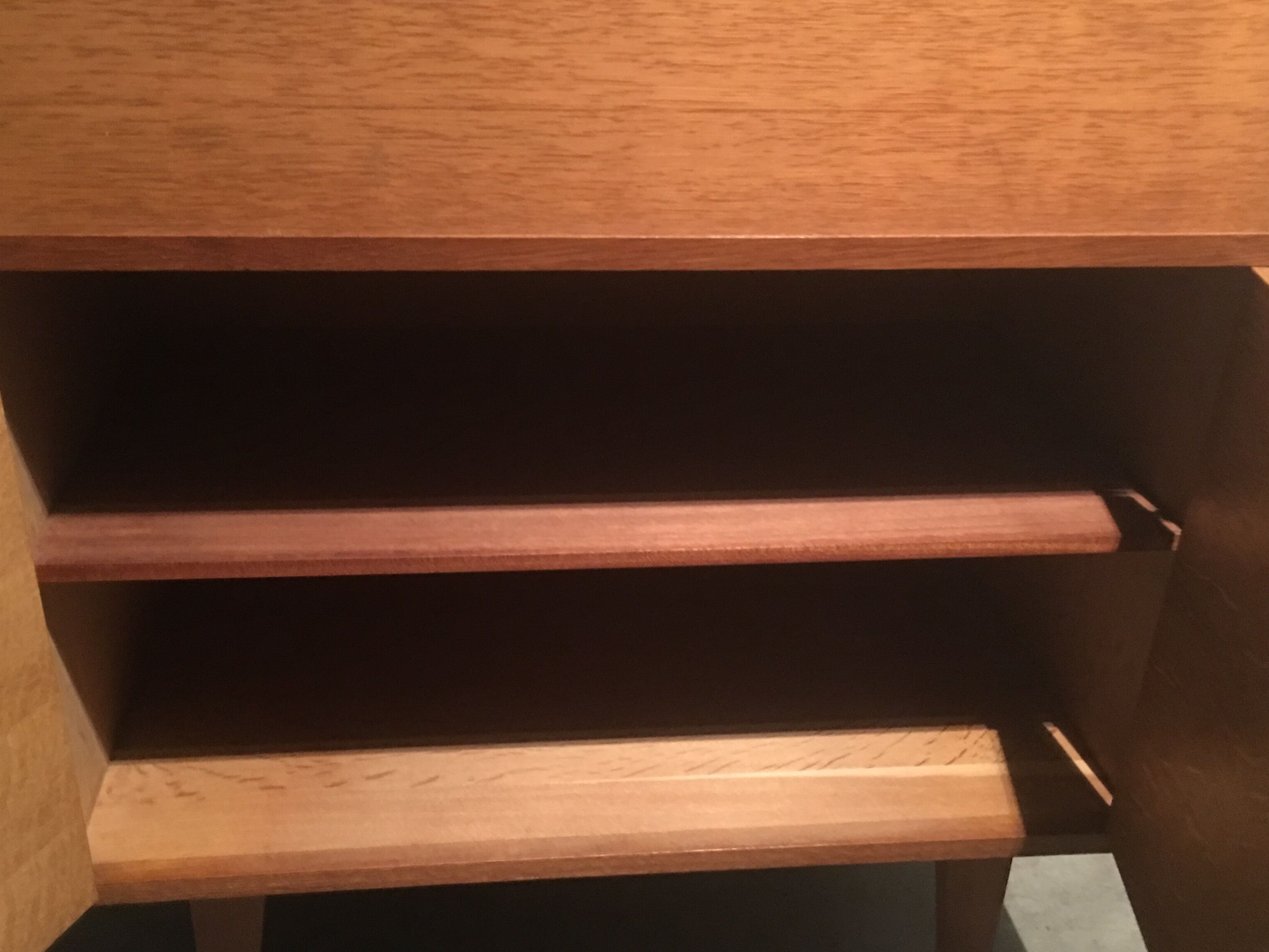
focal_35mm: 38
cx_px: 632
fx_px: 1393
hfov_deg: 49.0
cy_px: 560
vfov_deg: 37.6
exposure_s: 1/4
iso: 160
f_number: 2.2
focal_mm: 4.15
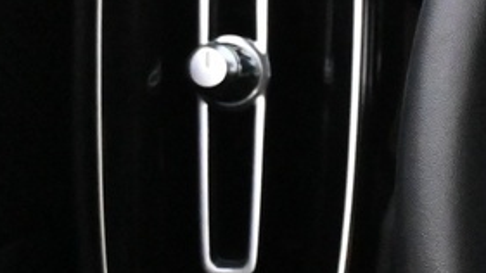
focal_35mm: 199
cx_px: 1282
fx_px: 2564
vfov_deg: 6.1
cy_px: 204
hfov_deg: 9.3
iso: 6400
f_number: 4
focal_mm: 22
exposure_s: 1/40
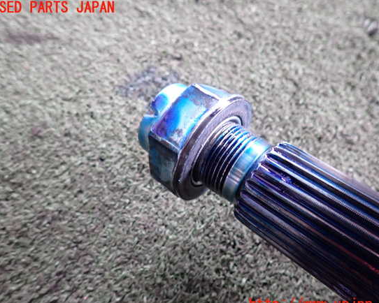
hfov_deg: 64.0
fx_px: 303
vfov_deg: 53.2
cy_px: 156
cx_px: 197
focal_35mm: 27
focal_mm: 4.5
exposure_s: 1/30
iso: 500
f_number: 2
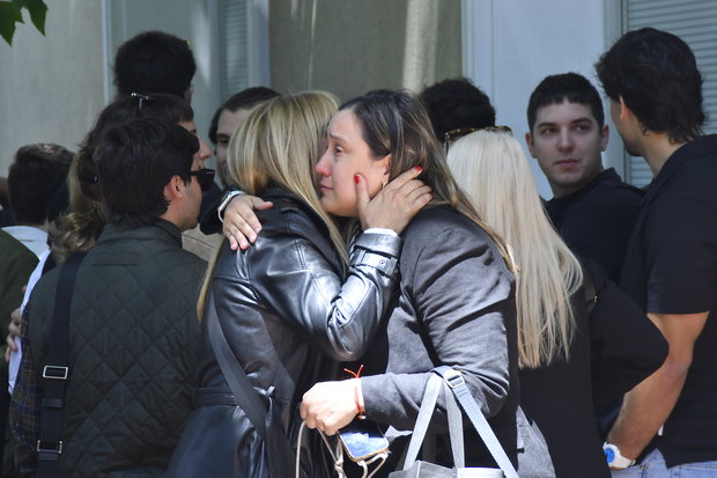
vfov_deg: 5.7
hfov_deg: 8.6
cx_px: 358
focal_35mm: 240
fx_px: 4778
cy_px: 239
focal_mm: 120
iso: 400
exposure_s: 1/160
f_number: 5.6
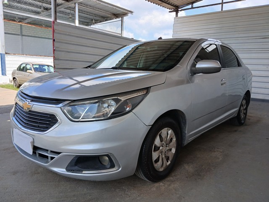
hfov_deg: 67.3
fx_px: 202
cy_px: 101
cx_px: 134
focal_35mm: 26
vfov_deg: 53.1
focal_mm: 3.98
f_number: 1.8
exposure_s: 1/159
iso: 20
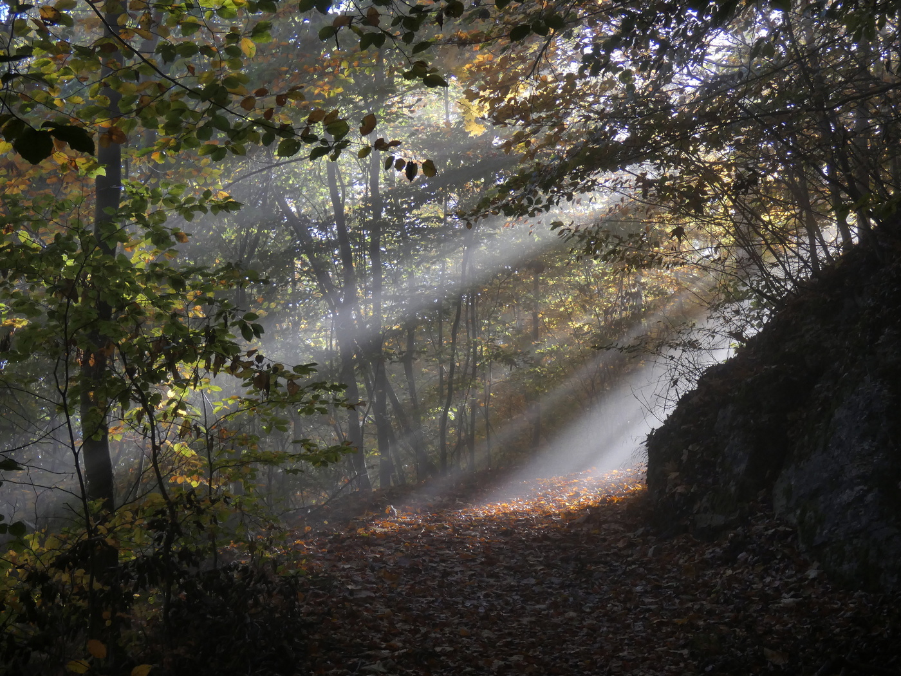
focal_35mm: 79
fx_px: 2056
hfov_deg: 24.7
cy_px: 338
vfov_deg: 18.7
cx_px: 450
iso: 80
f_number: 4.5
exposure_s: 1/80
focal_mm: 14.1
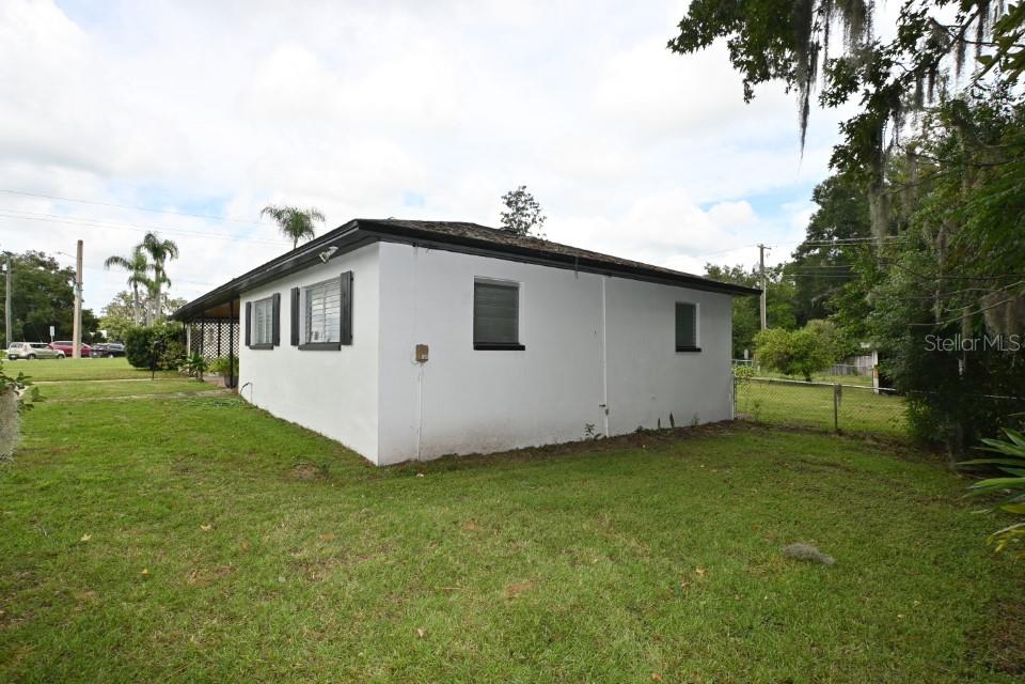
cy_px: 342
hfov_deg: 90.0
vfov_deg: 67.4
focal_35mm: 18
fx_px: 512
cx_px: 512
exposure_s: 1/200
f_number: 7.1
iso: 100
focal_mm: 12
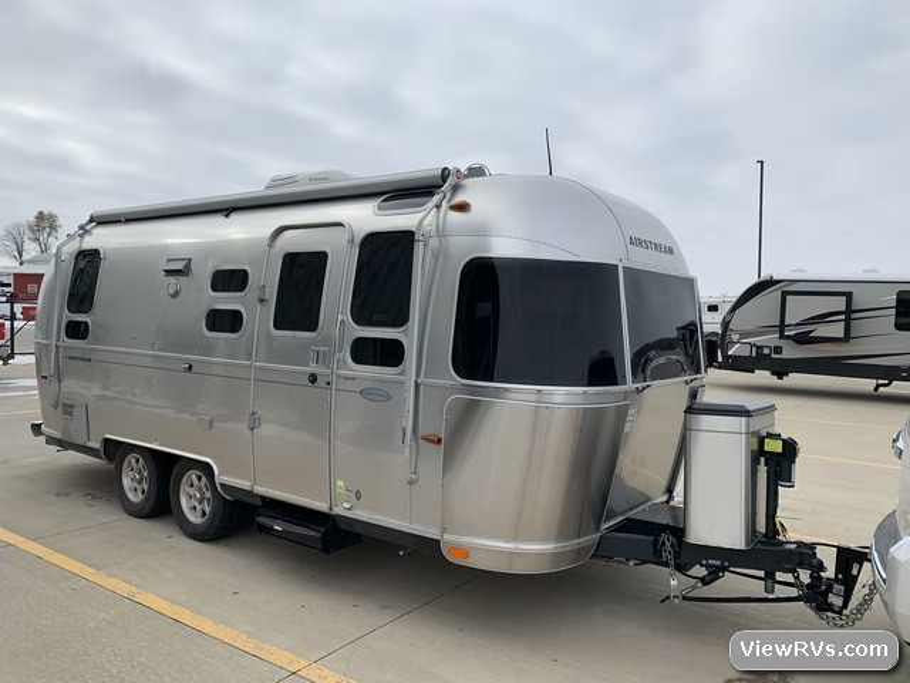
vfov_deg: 53.1
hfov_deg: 67.3
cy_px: 342
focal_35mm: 26
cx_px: 455
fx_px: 683
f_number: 1.8
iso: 25
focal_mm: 4.25
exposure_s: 1/2545
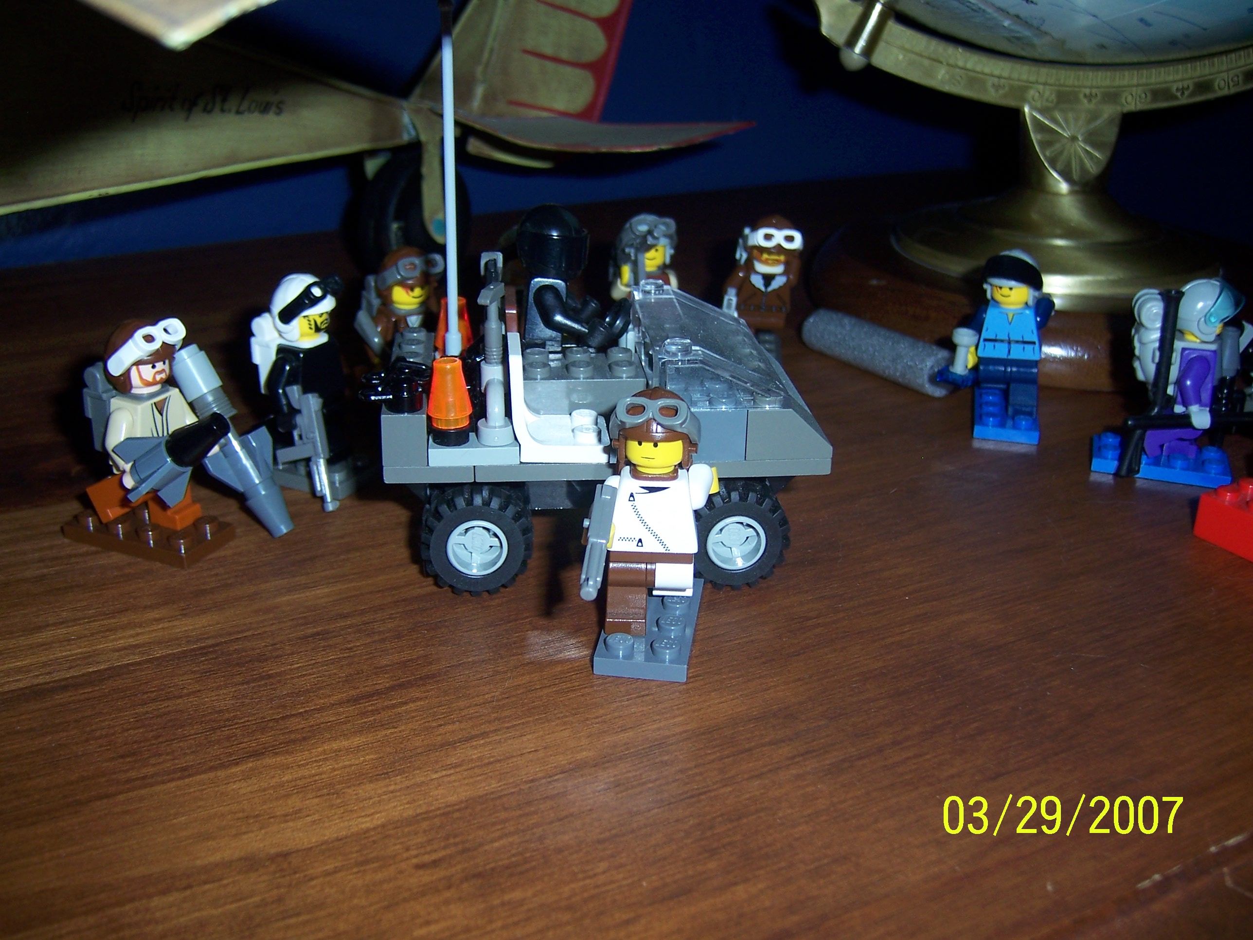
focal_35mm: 36
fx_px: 1303
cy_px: 470
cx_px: 626
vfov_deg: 39.7
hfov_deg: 51.4
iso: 80
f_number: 2.8
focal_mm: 6.2
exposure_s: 1/60
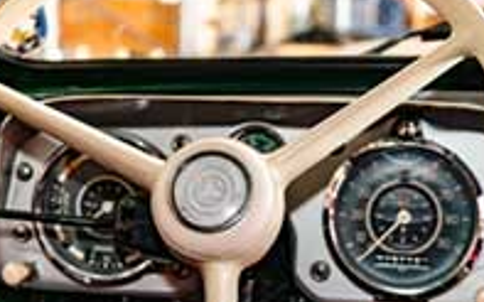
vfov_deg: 20.6
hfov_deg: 32.5
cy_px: 133
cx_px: 246
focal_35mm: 63
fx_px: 831
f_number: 10
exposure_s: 1/250
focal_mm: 29
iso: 100
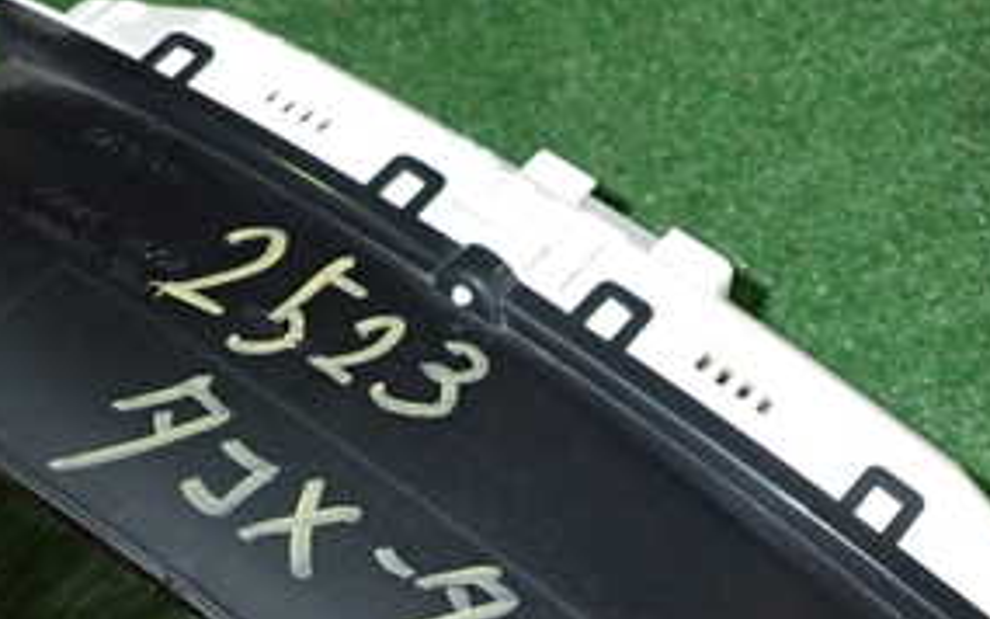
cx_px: 410
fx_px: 1807
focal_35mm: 67
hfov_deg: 30.6
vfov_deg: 18.7
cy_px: 661
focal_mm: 5.4
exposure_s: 1/30
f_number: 6.3
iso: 640
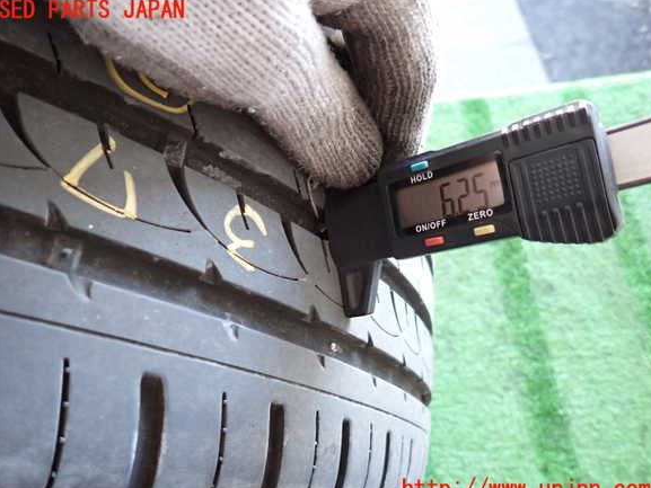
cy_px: 250
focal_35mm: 26
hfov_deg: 67.3
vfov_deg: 53.1
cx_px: 318
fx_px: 489
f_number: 2
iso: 400
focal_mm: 4.5
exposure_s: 1/30
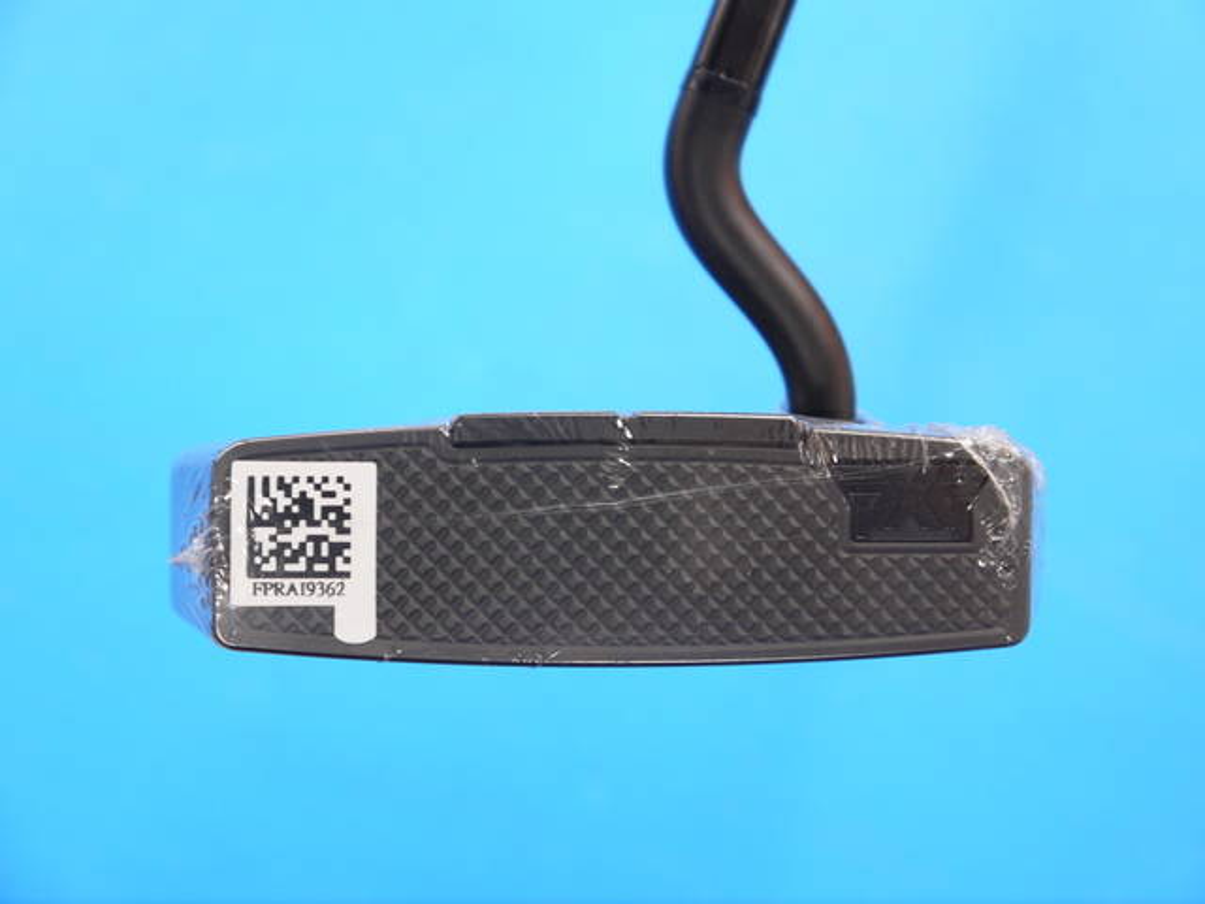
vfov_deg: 23.7
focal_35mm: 62
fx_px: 2158
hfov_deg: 31.2
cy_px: 452
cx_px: 602
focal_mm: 31
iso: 640
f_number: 5
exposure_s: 1/60
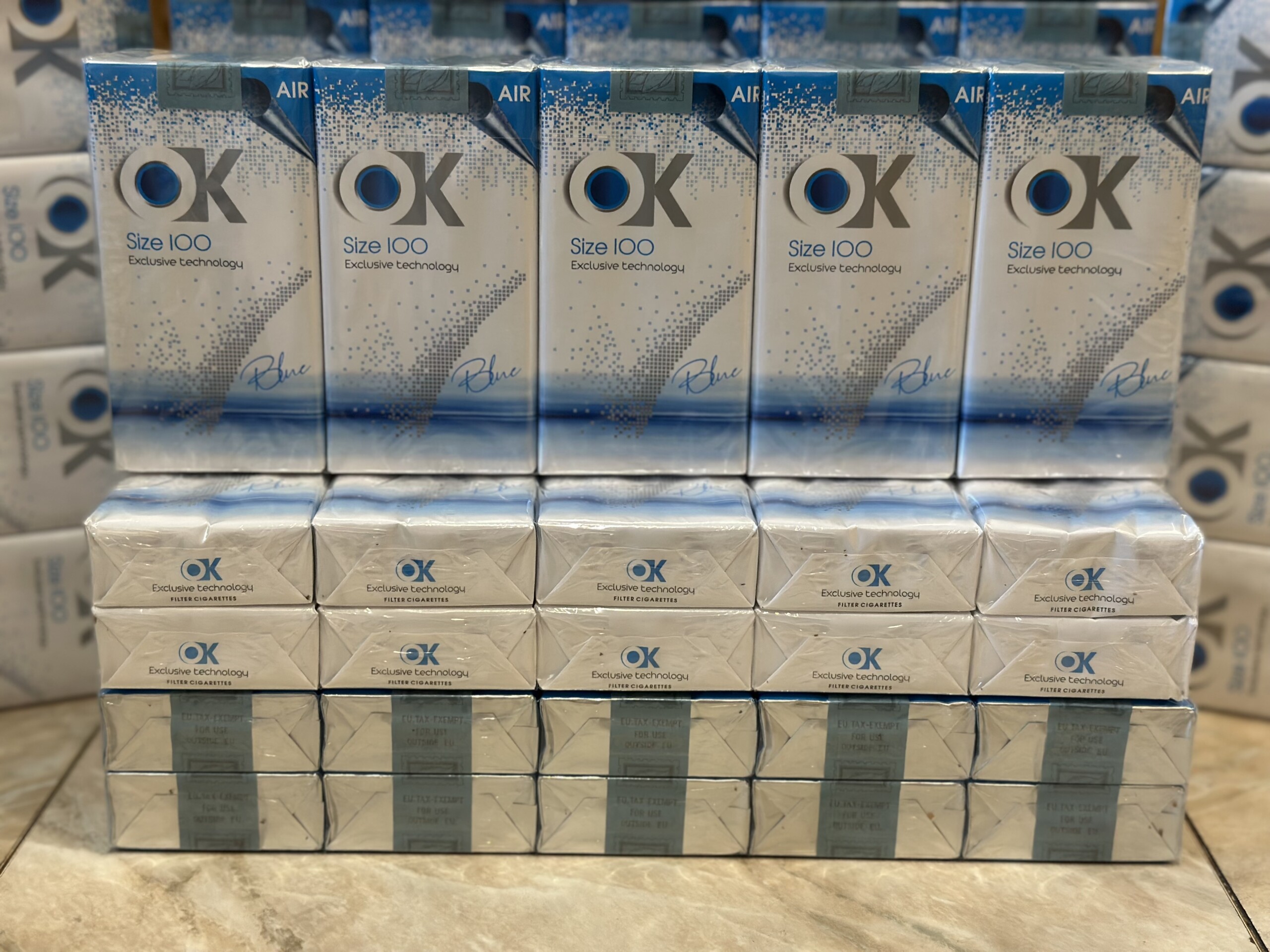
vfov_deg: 30.3
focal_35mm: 48
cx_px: 635
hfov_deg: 39.7
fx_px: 1761
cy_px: 476
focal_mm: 6.86
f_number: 1.78
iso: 160
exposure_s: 1/60
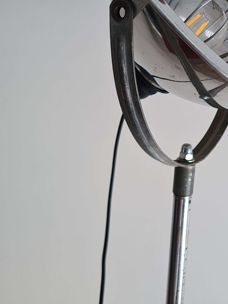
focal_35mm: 53
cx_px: 203
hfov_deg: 26.6
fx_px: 466
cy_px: 96
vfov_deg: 35.7
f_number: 1.8
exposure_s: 1/50
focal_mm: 5.4
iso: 100
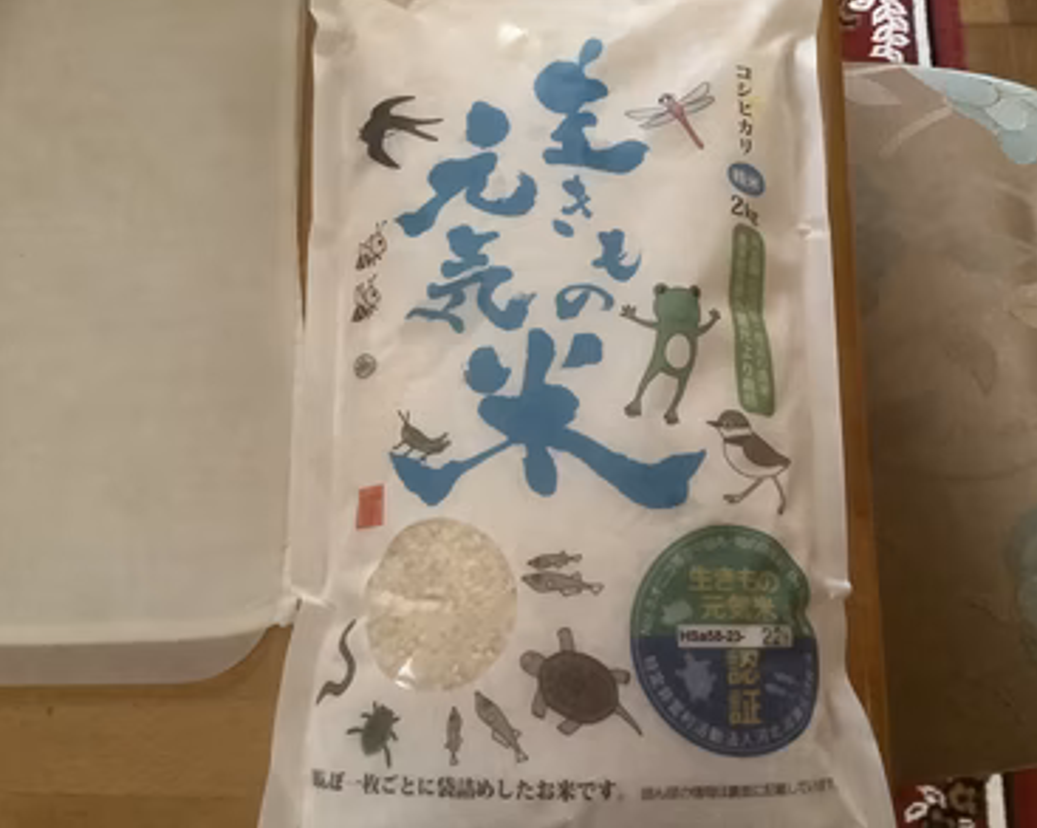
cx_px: 562
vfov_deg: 44.5
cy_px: 407
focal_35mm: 33
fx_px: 1012
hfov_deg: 54.2
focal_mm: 3.3
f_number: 2.4
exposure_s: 1/30
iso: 640
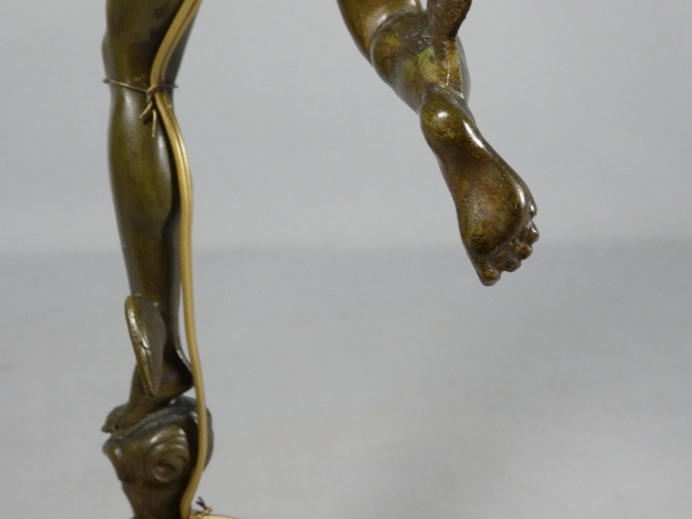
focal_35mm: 62
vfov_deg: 23.1
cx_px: 349
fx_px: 1239
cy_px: 57
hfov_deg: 31.2
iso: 200
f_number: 3.8
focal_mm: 8.2
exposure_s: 1/80
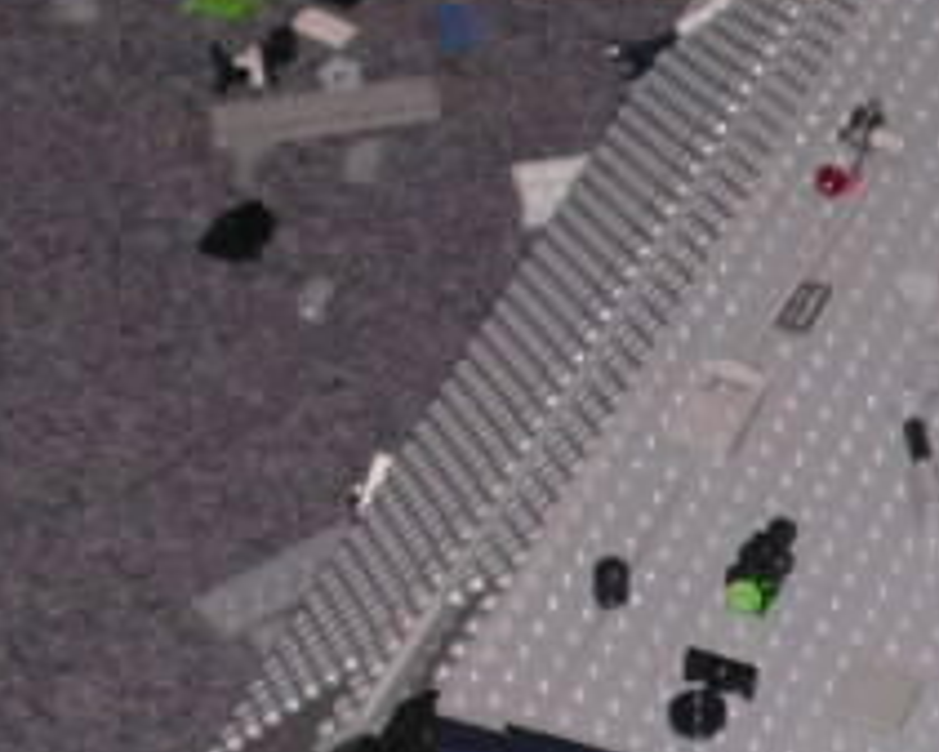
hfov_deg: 6.8
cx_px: 1224
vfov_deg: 5.5
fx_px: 7813
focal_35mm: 281
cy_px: 610
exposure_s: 1/60.1
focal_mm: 14.5
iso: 288
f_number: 4.4
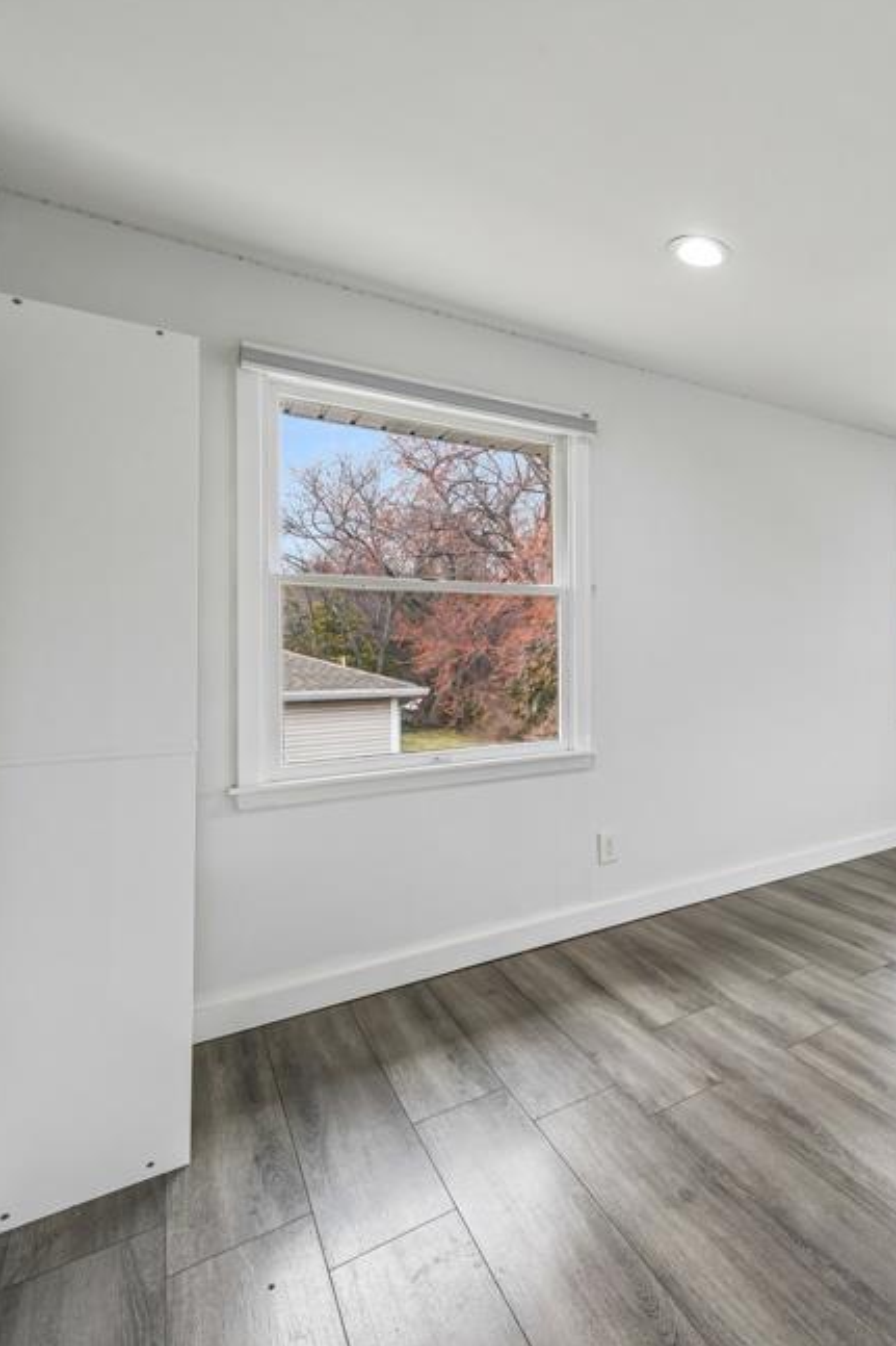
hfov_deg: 52.0
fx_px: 710
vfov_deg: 86.9
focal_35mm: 19
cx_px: 888
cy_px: 645
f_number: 8
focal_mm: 8
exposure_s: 1/10
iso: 200
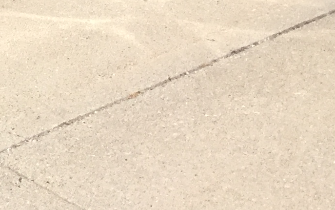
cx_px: -173
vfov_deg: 8.0
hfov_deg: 13.5
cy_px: -355
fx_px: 1334
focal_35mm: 146
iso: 32
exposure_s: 1/1522
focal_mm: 4.15
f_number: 2.2
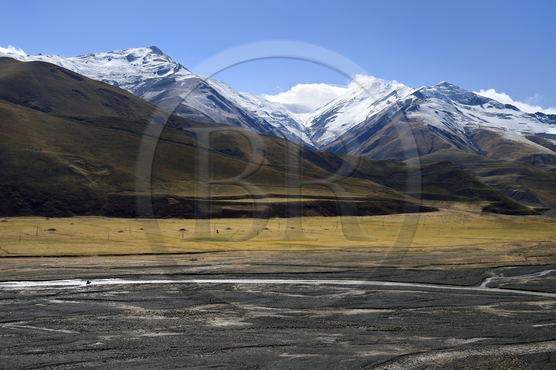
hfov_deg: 55.8
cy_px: 185
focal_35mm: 34
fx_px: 525
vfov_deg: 38.8
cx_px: 278
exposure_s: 1/800
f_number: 13
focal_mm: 34
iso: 400
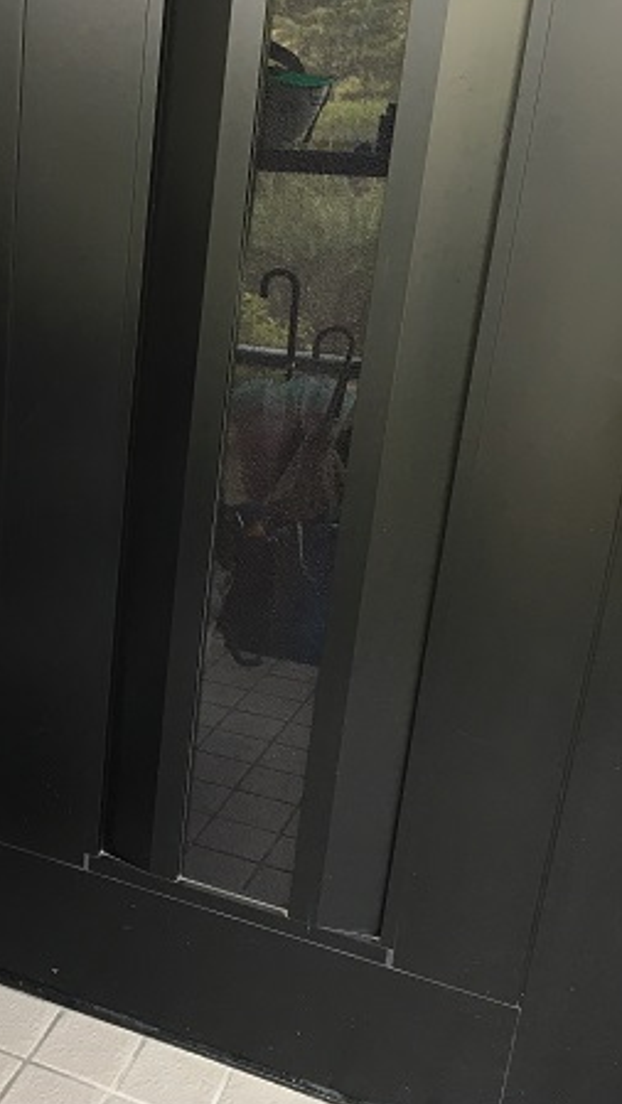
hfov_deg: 24.9
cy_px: 578
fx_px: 1318
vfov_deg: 45.4
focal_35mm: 45
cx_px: -39
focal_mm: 4.15
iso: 32
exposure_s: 1/30
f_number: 2.2
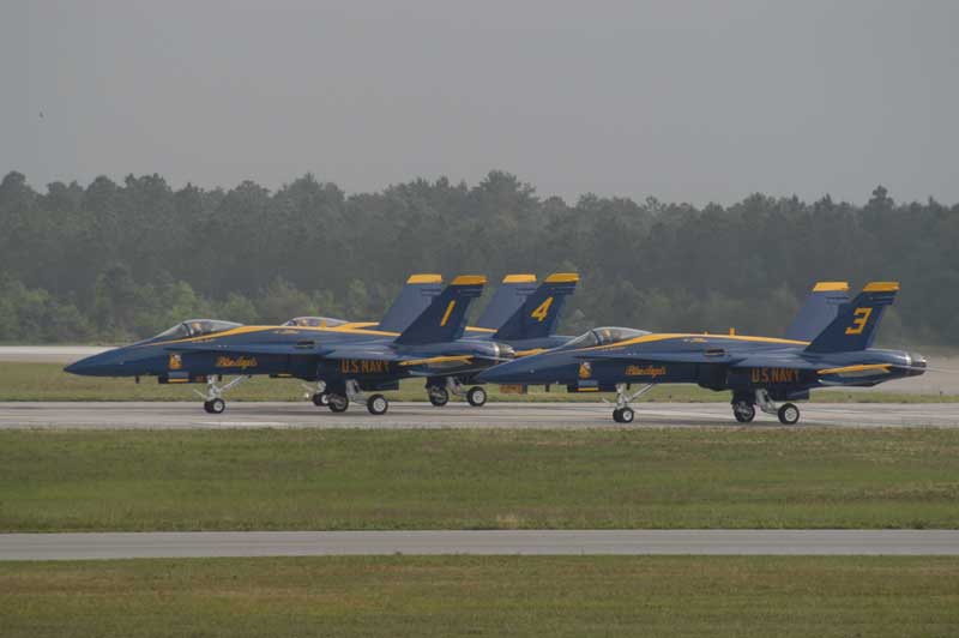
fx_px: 8783
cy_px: 319
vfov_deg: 4.2
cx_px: 480
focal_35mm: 330
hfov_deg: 6.2
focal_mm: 220
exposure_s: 1/2000
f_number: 5.6
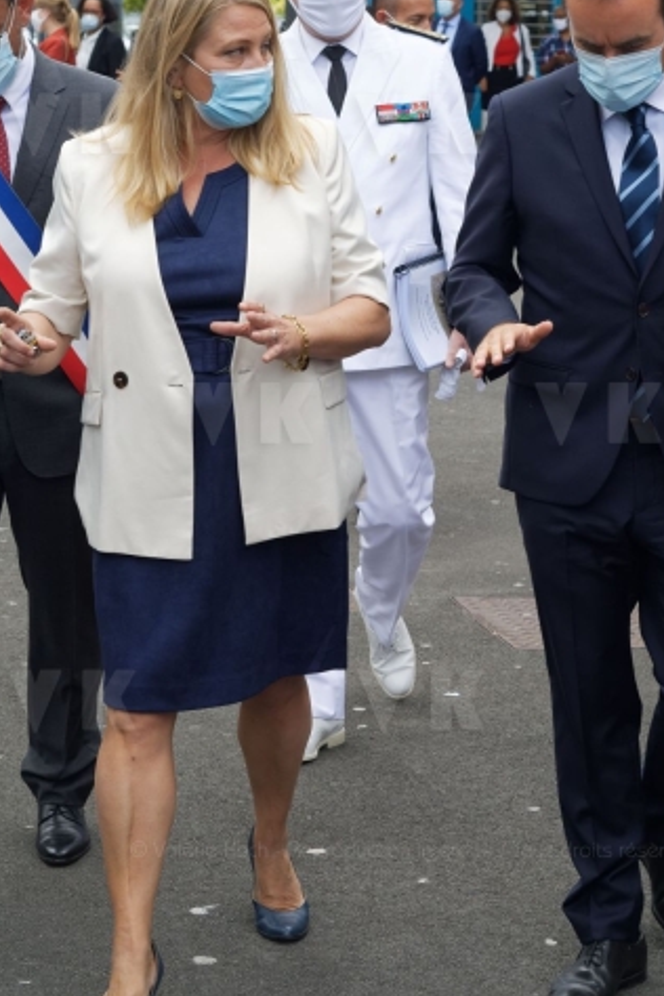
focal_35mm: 95
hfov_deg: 14.4
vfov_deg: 21.5
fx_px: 2628
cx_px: 418
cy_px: 471
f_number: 7.1
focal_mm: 50
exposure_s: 1/400
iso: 125
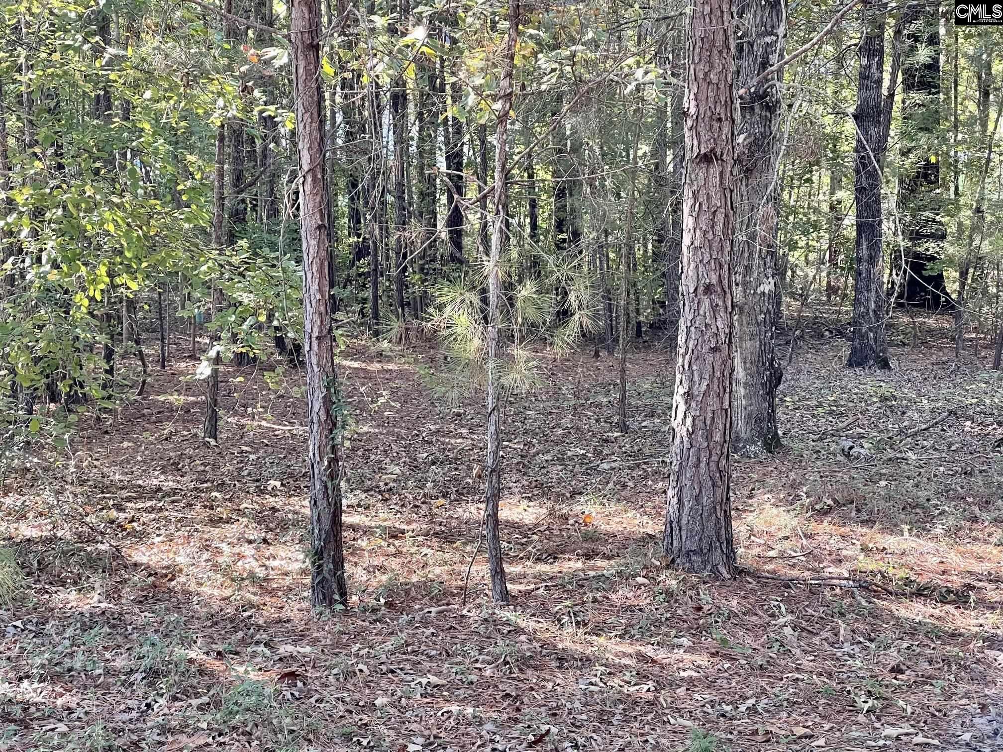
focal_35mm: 64
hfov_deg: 30.3
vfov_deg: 22.9
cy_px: 376
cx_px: 502
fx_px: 1854
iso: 200
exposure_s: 1/88
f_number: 2.2
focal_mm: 7.5
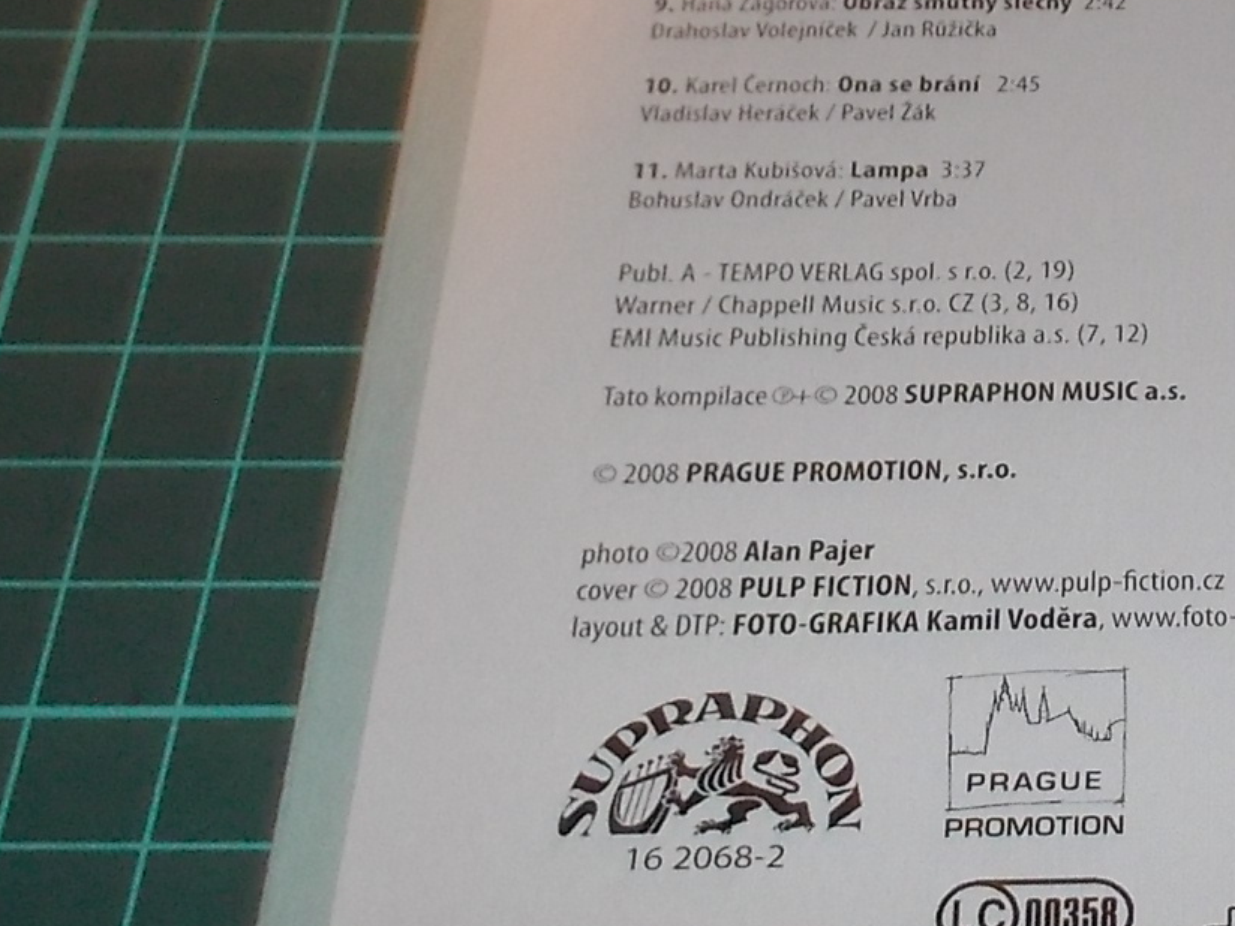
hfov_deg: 23.1
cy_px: 271
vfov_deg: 18.4
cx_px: 1335
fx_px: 2854
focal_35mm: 80
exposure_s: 1/30
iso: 200
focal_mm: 4.1
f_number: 3.3
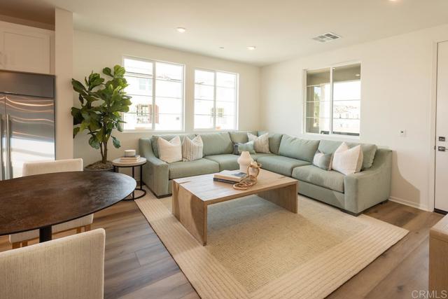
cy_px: 150
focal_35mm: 17
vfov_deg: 70.5
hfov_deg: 93.3
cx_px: 224
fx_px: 212
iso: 200
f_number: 9
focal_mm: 17
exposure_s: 1/20
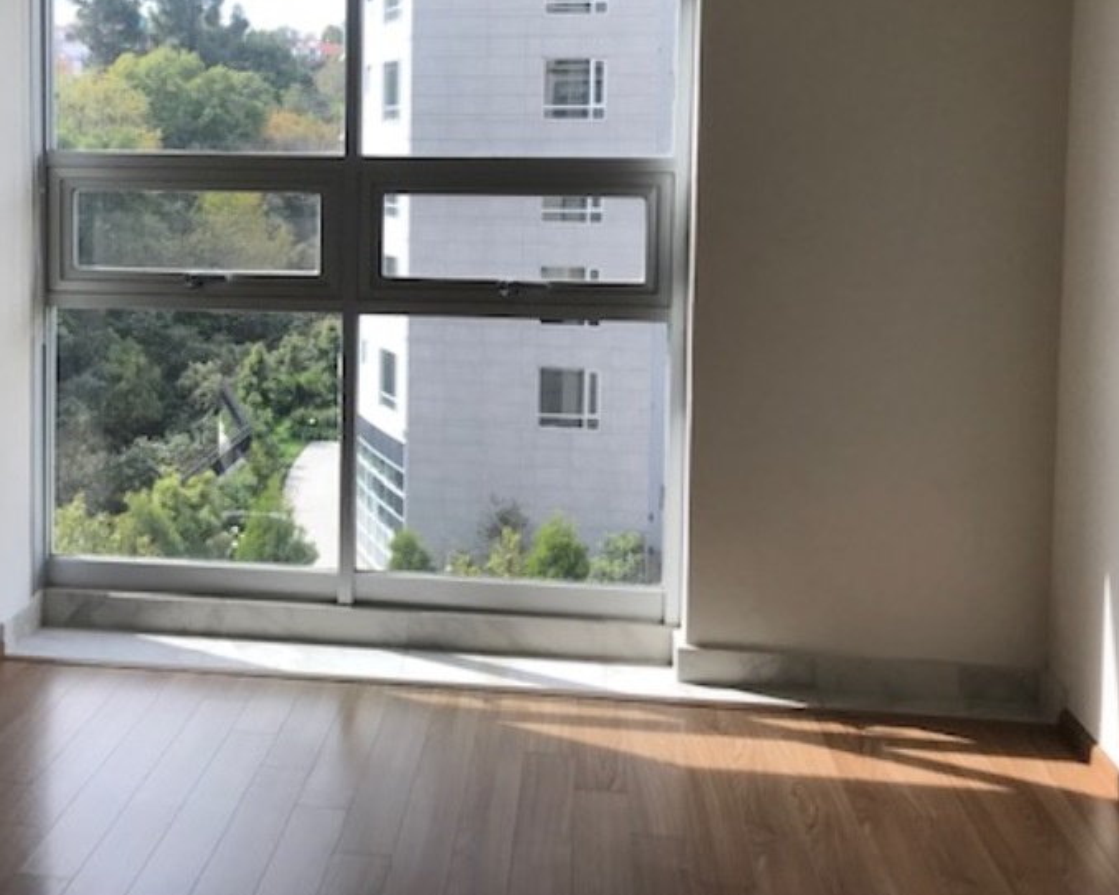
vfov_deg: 34.4
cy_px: 259
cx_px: 365
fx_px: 1424
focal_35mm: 43
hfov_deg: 42.3
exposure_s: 1/626
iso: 20
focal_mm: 3.99
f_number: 1.8
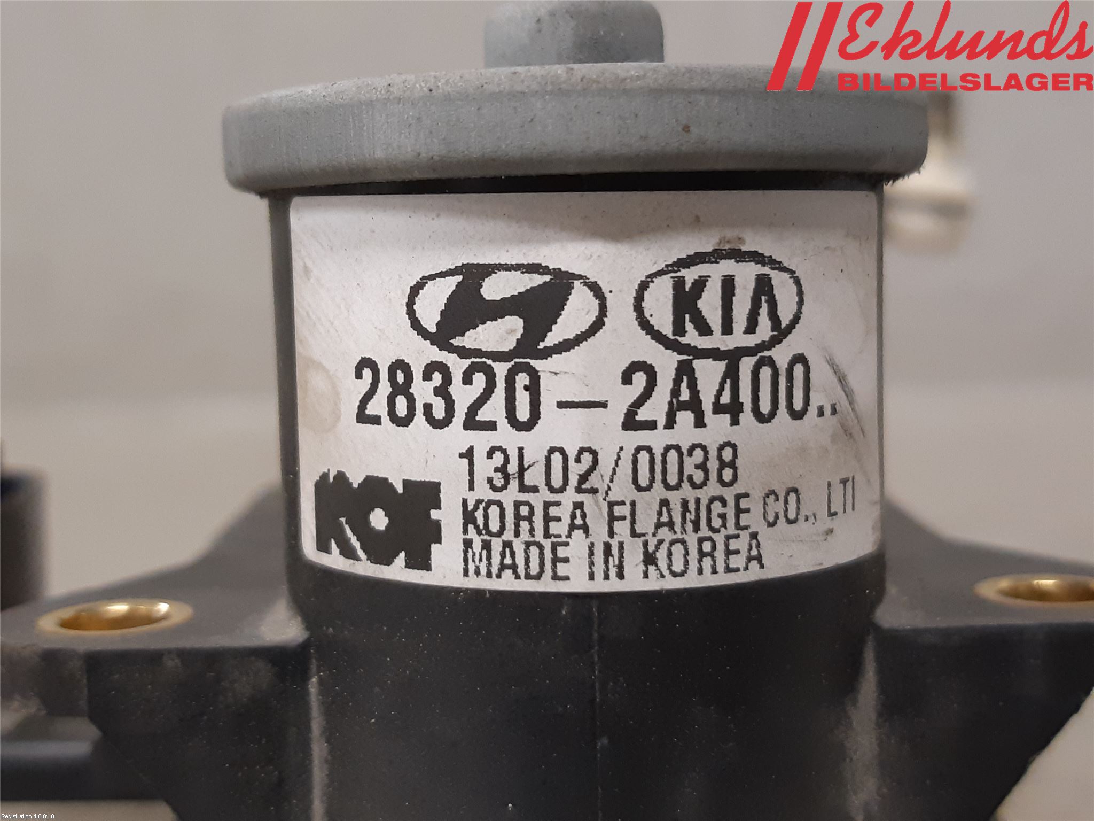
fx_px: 822
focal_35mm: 26
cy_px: 410
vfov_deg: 53.1
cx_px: 547
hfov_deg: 67.3
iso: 200
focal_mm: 3.93
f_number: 1.7
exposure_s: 1/50
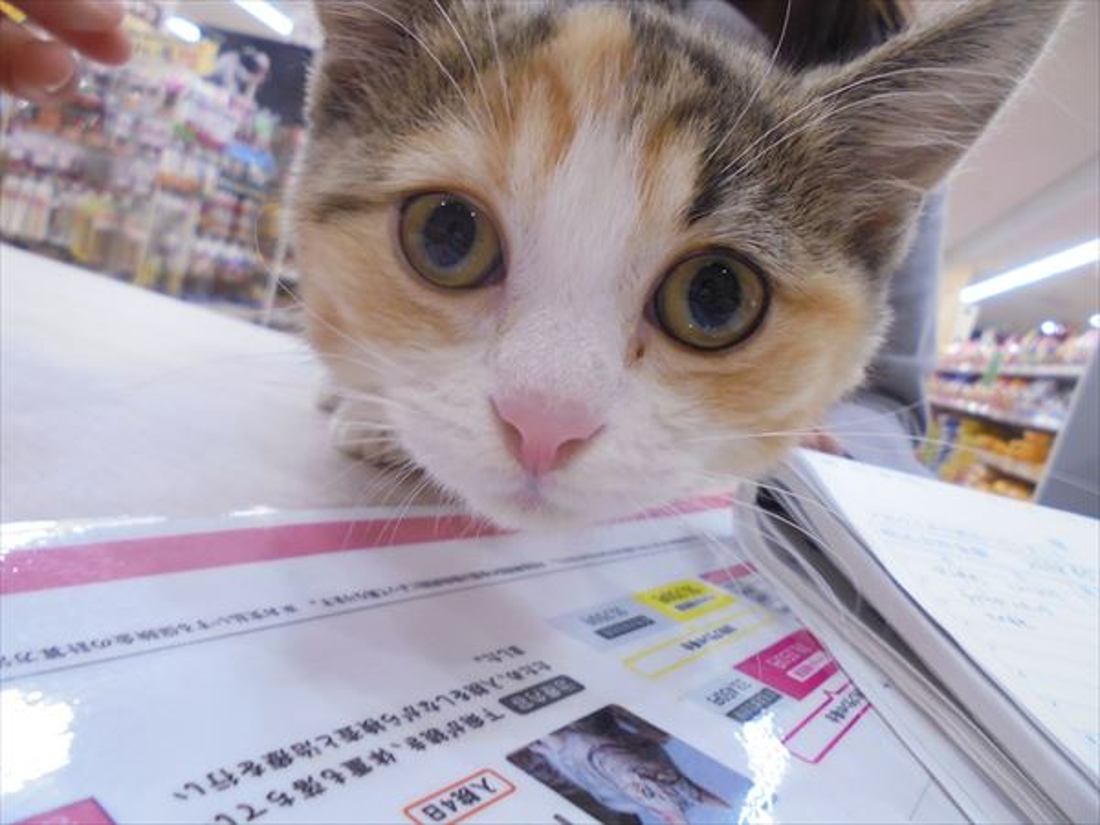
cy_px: 412
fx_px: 826
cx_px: 550
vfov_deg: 53.1
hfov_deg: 67.3
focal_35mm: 26
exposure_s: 1/30
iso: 250
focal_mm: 4.6
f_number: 3.5
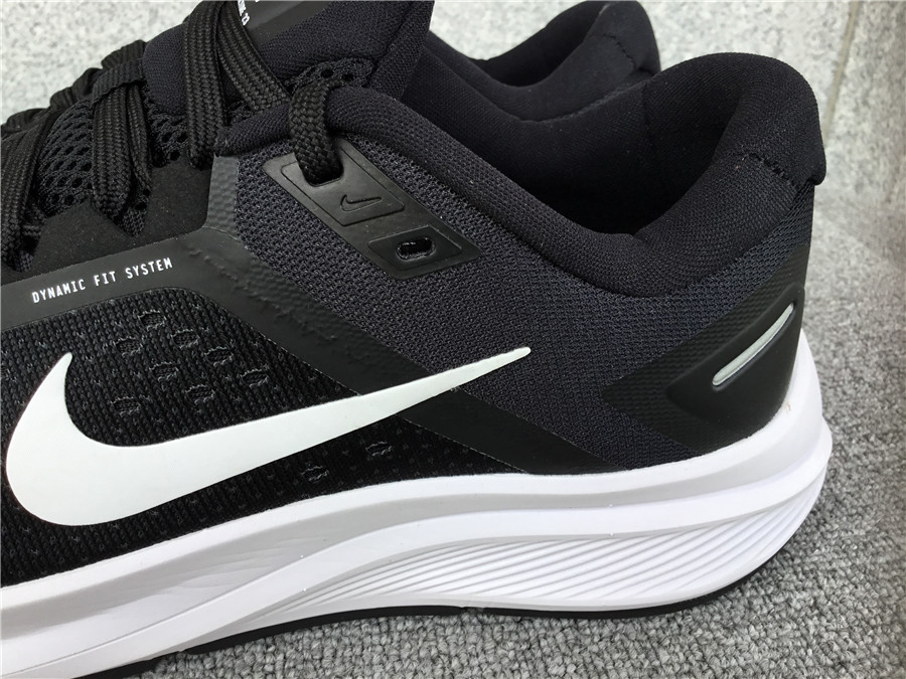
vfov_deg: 45.4
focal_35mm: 31
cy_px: 340
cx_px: 453
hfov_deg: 58.4
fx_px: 811
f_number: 2.4
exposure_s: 1/137
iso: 25
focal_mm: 3.3
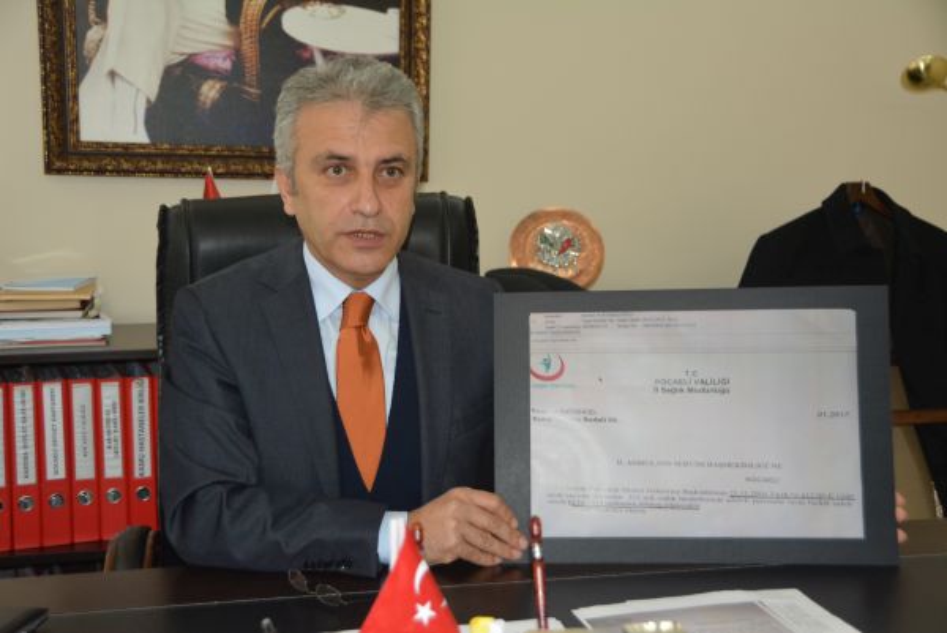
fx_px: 1382
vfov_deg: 25.8
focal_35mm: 52
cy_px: 316
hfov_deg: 37.8
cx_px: 474
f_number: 4.2
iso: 900
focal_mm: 35
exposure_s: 1/60
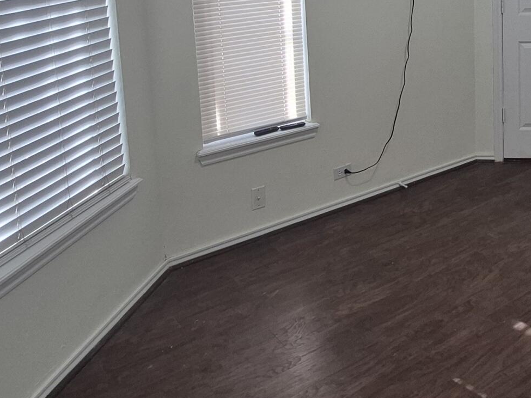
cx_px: 466
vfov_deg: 32.4
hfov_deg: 43.3
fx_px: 614
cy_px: -20
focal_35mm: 40
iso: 64
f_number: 2.2
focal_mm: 1.74
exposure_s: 1/60
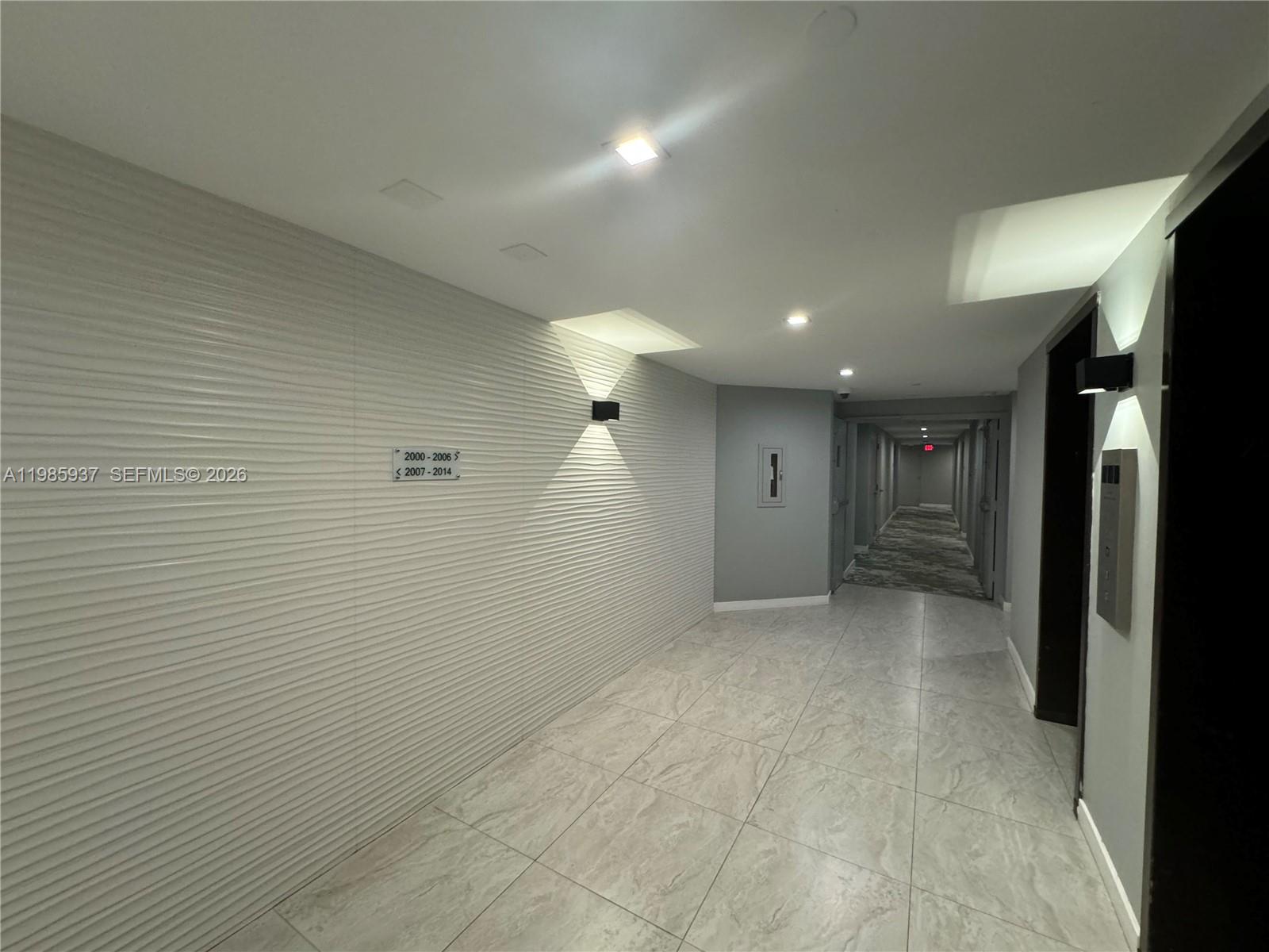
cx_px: 634
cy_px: 476
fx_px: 513
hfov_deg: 102.1
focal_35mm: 14
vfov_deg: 85.7
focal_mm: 2.22
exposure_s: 1/60
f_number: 2.2
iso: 320
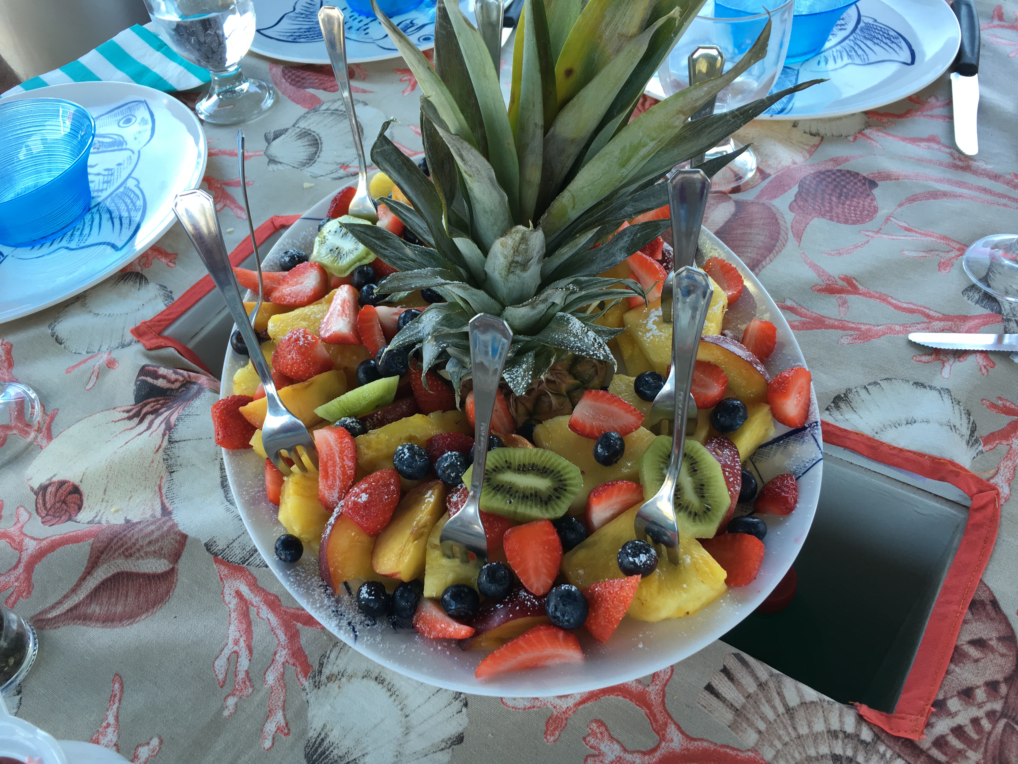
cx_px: 509
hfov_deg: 61.7
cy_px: 382
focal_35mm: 29
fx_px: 853
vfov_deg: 48.2
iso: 40
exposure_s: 1/100
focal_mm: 4.15
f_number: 2.2
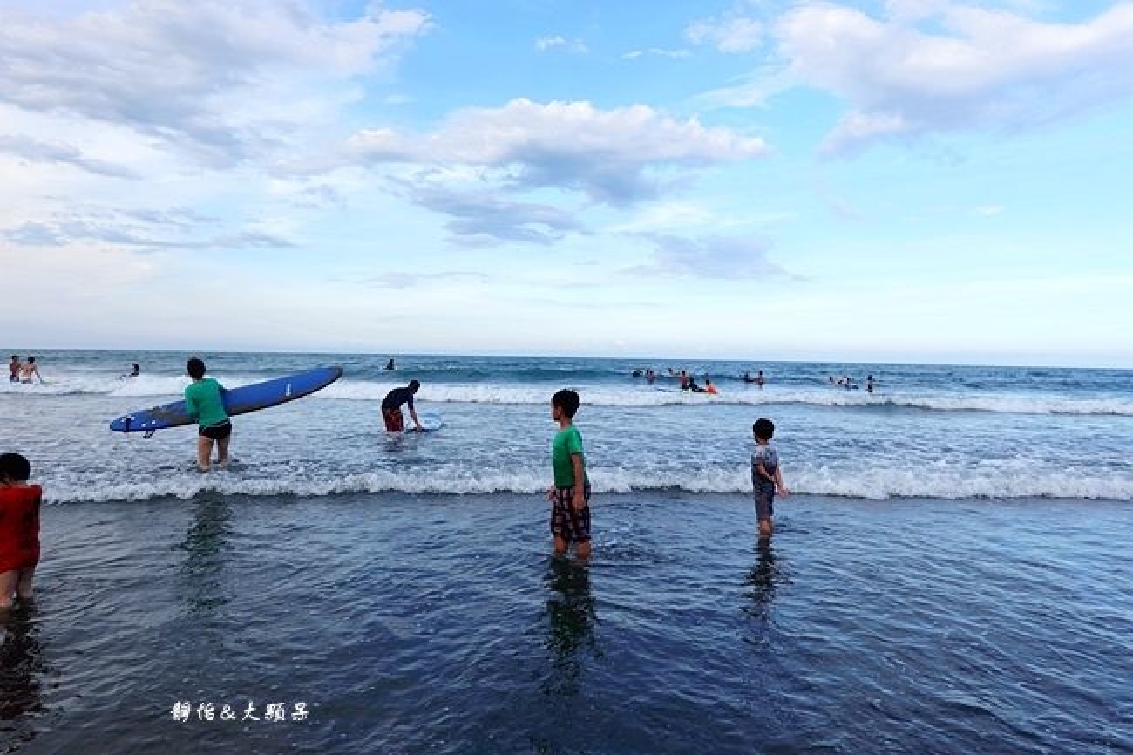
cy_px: 378
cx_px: 566
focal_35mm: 24
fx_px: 755
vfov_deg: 53.1
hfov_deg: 73.8
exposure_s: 1/640
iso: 125
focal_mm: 9
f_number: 4
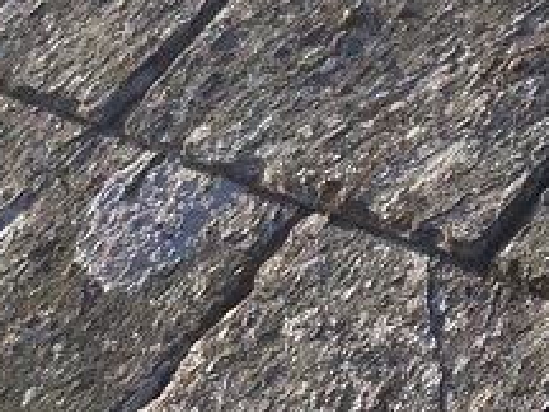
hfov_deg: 7.4
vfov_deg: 5.5
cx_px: 818
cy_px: -501
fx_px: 4187
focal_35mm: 264
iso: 50
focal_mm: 4.28
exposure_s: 1/356
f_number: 2.4
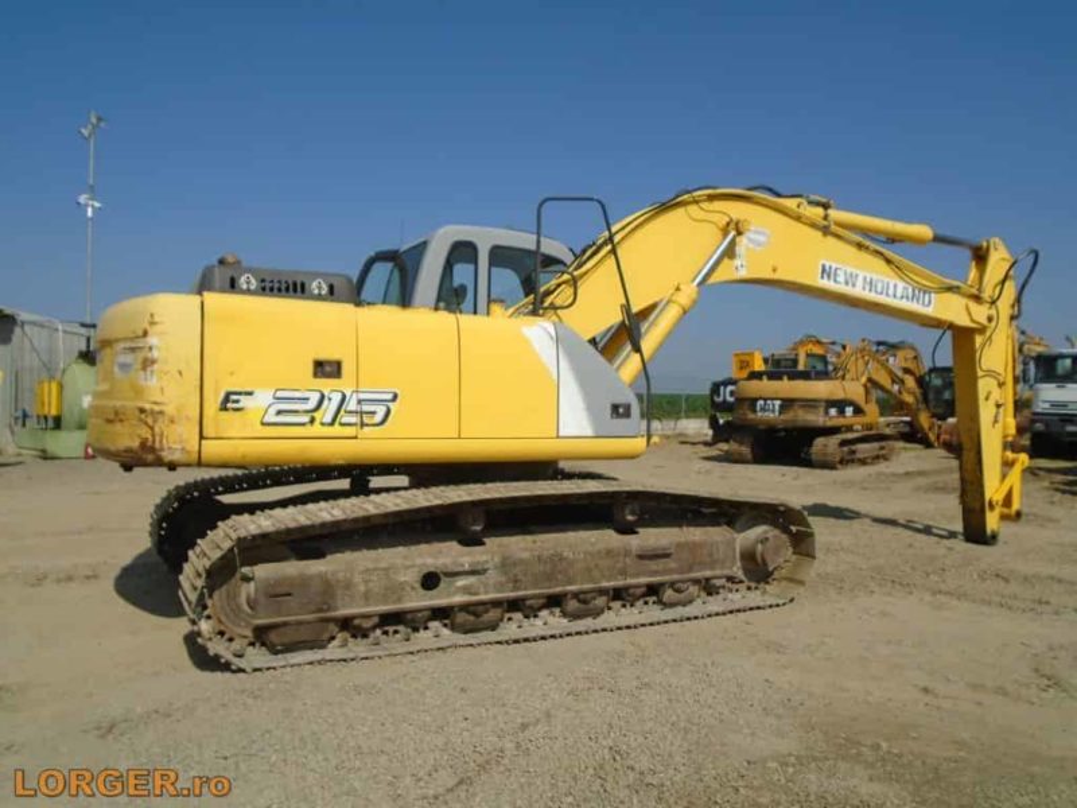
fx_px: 809
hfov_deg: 67.3
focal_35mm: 26
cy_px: 404
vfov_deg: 53.1
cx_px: 538
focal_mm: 4.6
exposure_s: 1/400
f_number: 8
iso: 100
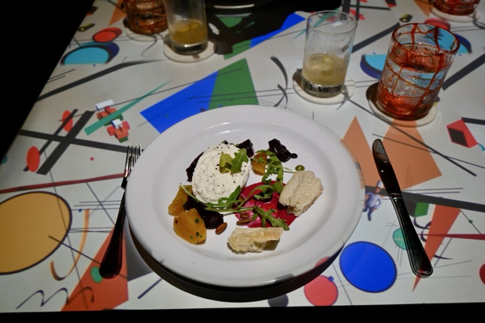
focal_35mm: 28
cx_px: 242
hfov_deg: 64.6
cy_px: 162
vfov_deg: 45.7
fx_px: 384
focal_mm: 19
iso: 100
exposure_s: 1/30
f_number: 3.8
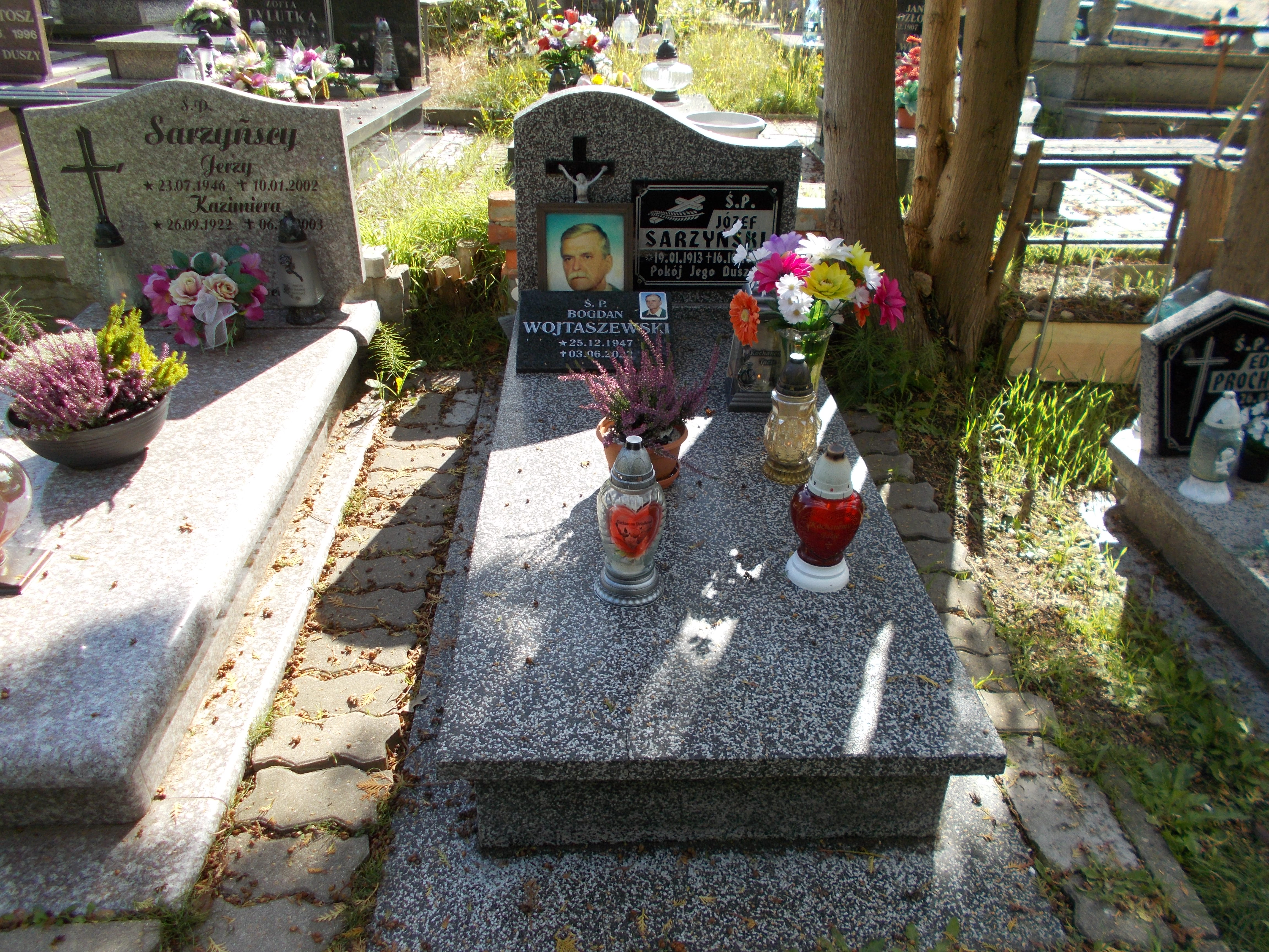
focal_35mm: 26
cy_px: 476
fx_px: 953
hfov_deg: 67.3
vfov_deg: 53.1
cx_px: 634
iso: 80
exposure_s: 1/400
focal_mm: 4.6
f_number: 3.2
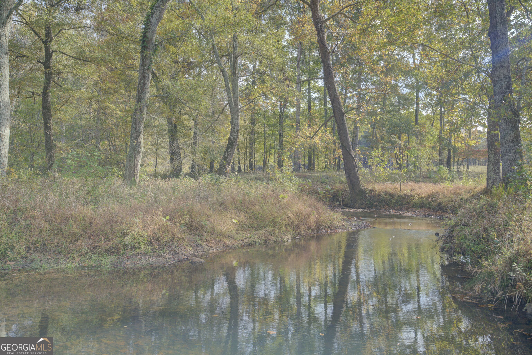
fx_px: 517
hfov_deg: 54.4
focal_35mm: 35
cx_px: 266
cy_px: 178
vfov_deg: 37.9
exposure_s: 1/250
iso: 400
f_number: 8
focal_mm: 35
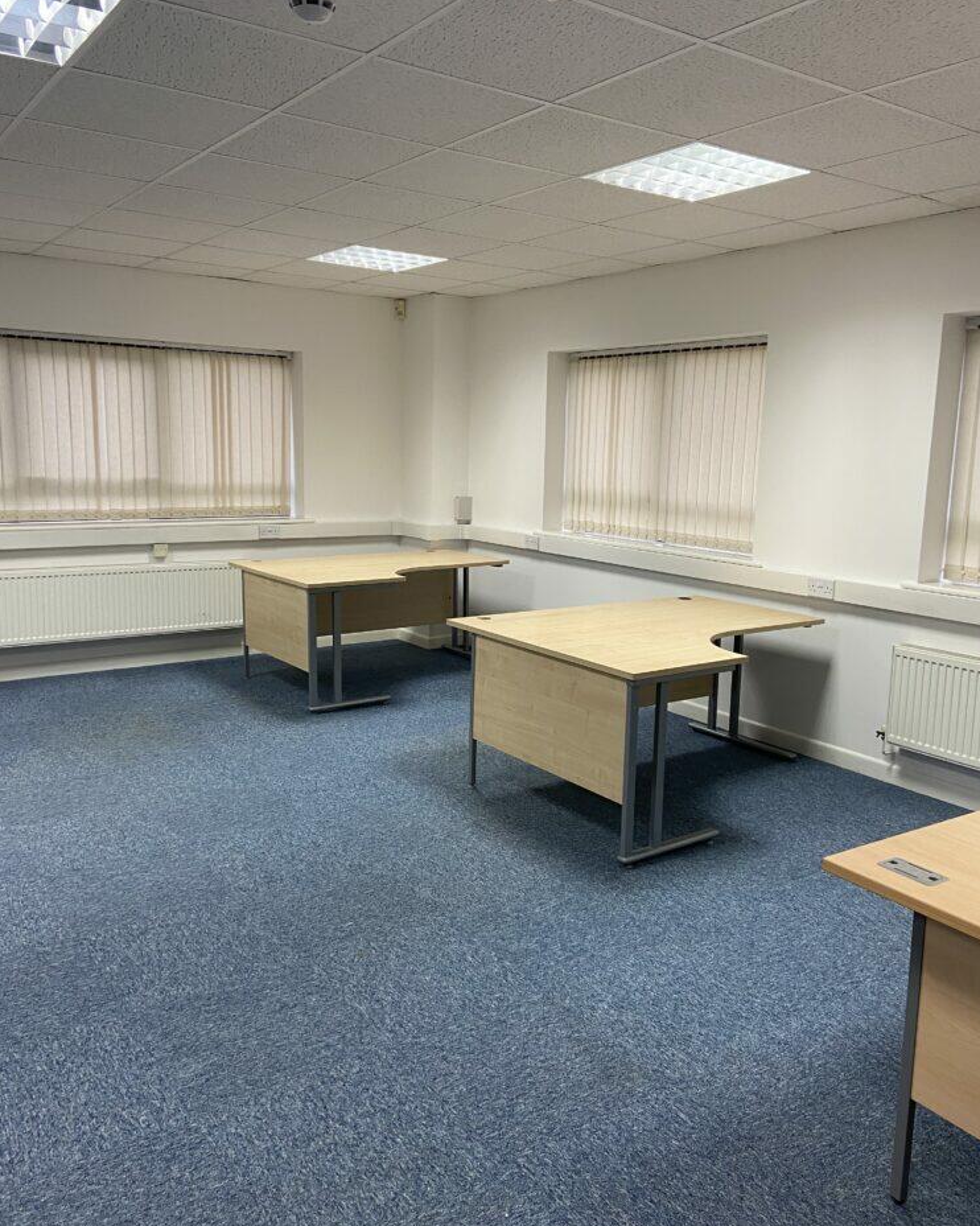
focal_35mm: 28
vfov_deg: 62.2
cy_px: 606
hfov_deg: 51.5
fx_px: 1015
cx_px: 483
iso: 80
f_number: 1.8
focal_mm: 4.25
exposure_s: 1/50
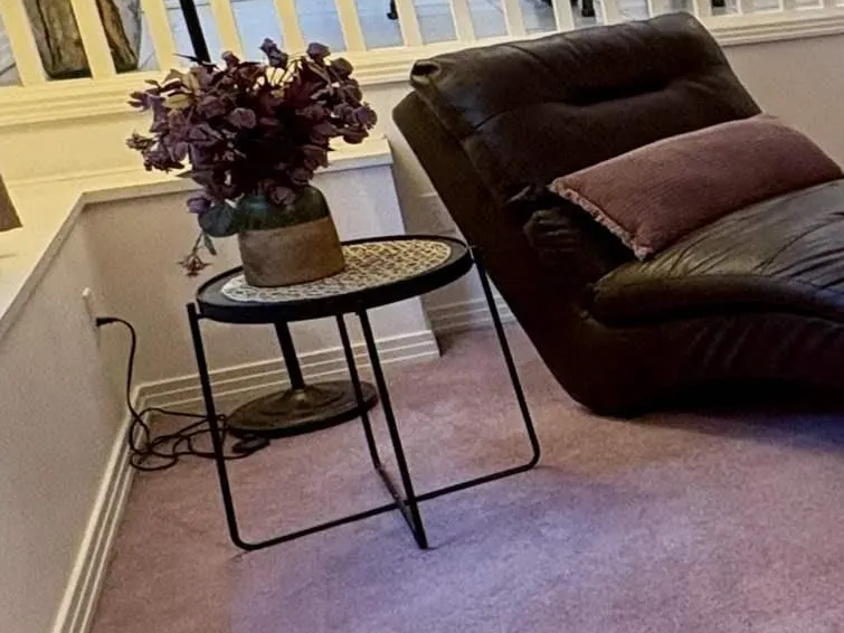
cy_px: 240
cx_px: 1315
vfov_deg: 25.6
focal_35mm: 57
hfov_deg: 24.7
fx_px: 1390
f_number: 2.2
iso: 320
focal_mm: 2.22
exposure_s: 1/60
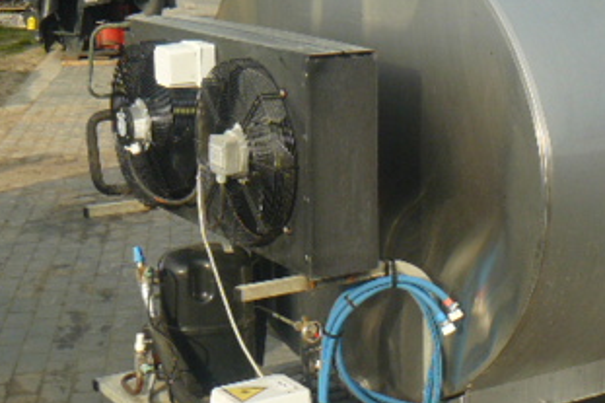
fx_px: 1293
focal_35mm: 77
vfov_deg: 17.6
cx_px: 552
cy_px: 117
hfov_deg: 25.5
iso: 100
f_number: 5
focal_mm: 6
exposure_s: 1/250
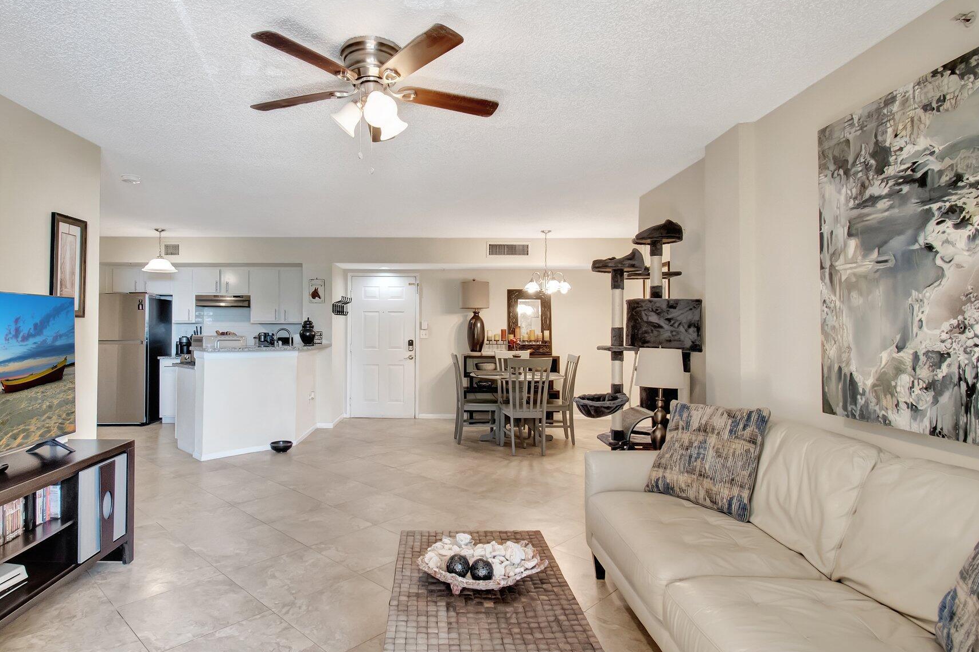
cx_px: 440
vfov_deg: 67.4
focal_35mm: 18
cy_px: 324
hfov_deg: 89.7
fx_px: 489
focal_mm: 10
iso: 1400
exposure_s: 1/15
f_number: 8
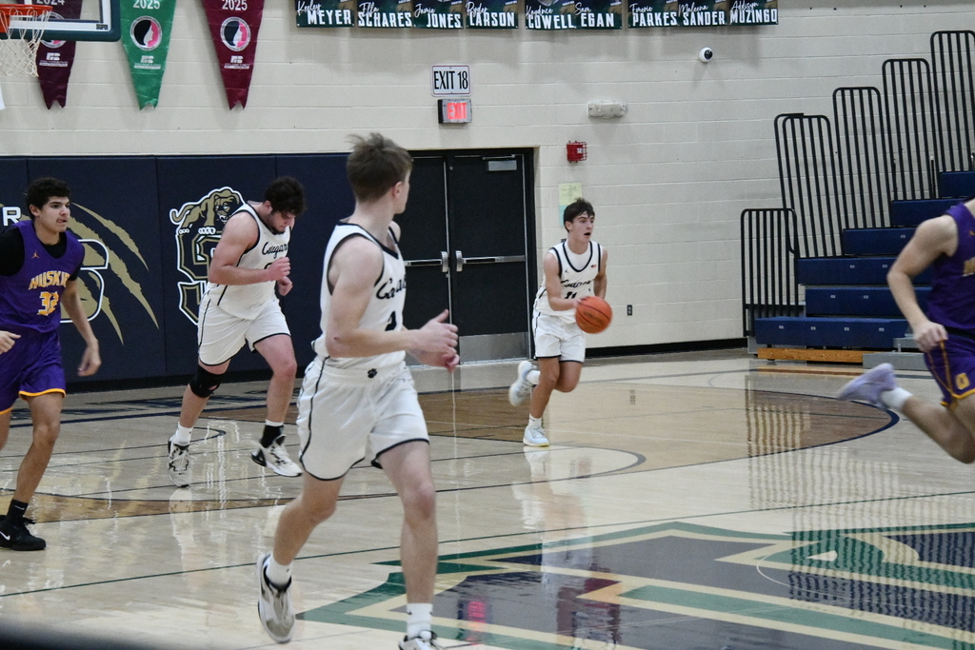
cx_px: 488
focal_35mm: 116
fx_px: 3142
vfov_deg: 11.8
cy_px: 325
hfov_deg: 17.6
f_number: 11
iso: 16000
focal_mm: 116
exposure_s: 1/250
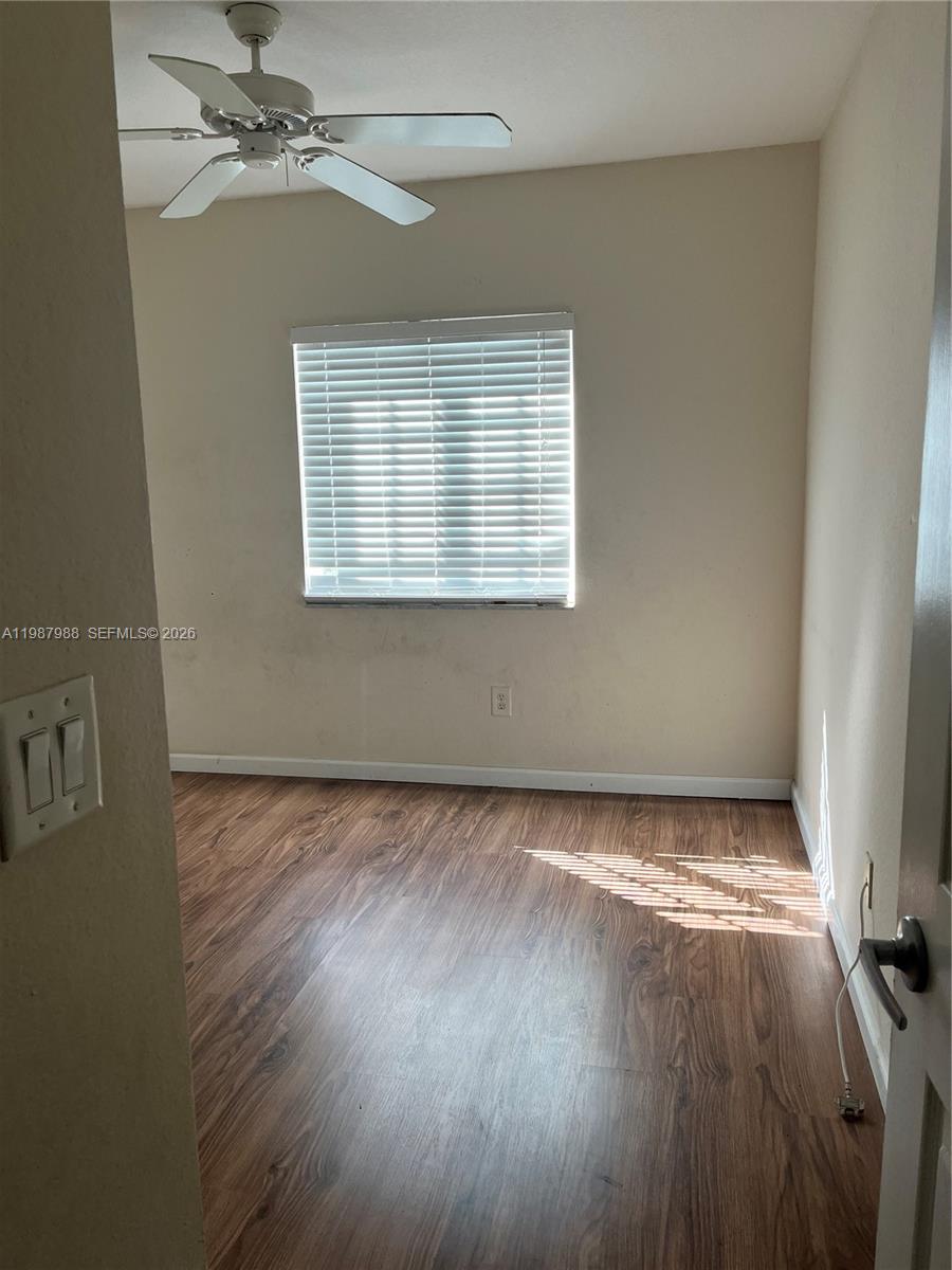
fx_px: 953
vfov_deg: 67.3
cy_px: 635
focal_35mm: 26
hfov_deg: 53.1
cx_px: 476
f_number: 1.6
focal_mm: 5.1
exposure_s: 1/120
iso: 125
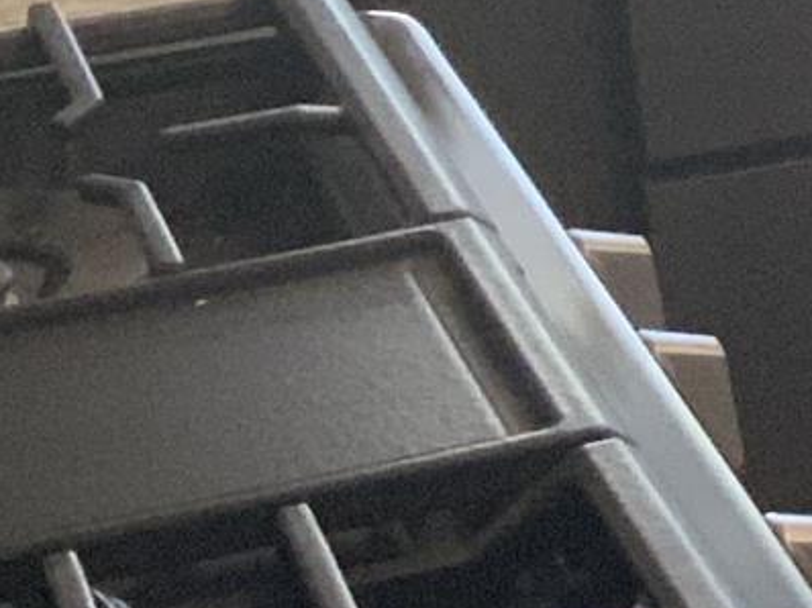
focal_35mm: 224
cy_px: -120
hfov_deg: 7.6
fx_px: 5251
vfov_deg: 6.6
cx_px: 2509
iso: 64
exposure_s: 1/60
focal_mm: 3
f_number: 1.8
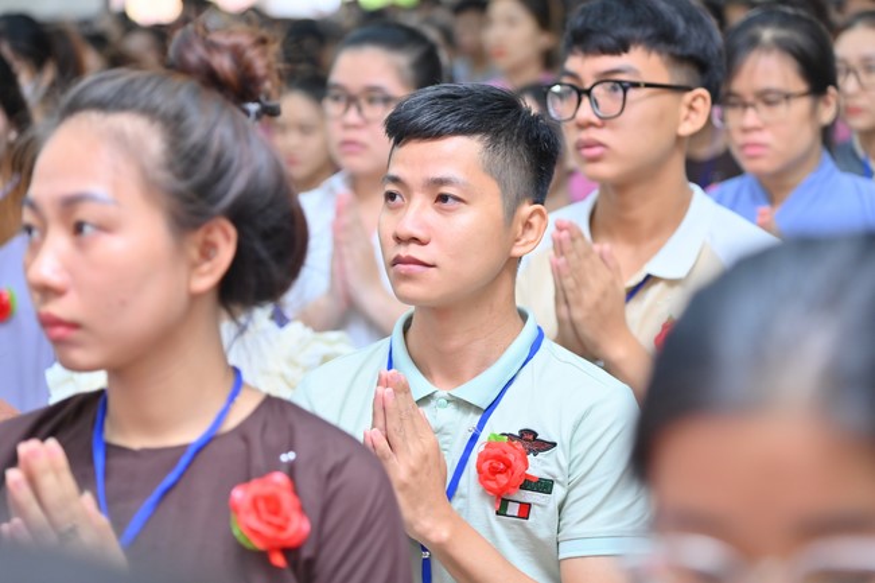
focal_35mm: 120
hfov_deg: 17.1
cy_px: 292
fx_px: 2916
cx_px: 438
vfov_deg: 11.4
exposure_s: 1/125
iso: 1600
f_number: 4.5
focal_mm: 120
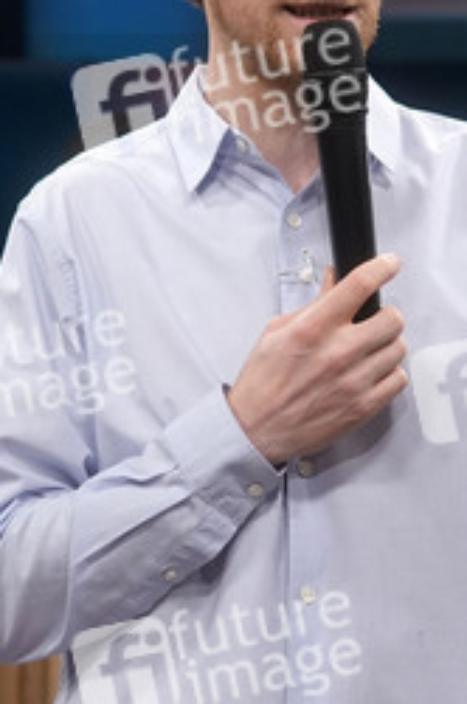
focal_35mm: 72
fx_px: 1405
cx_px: 298
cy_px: 237
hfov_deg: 18.8
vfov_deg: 27.9
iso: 640
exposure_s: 1/400
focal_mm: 30
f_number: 2.2
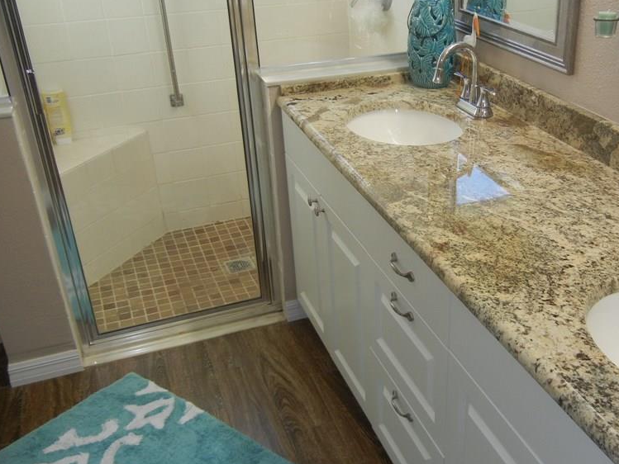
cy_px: 234
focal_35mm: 41
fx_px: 733
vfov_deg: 35.1
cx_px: 414
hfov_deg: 45.1
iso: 160
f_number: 3.5
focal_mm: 5.4
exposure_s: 1/30.6
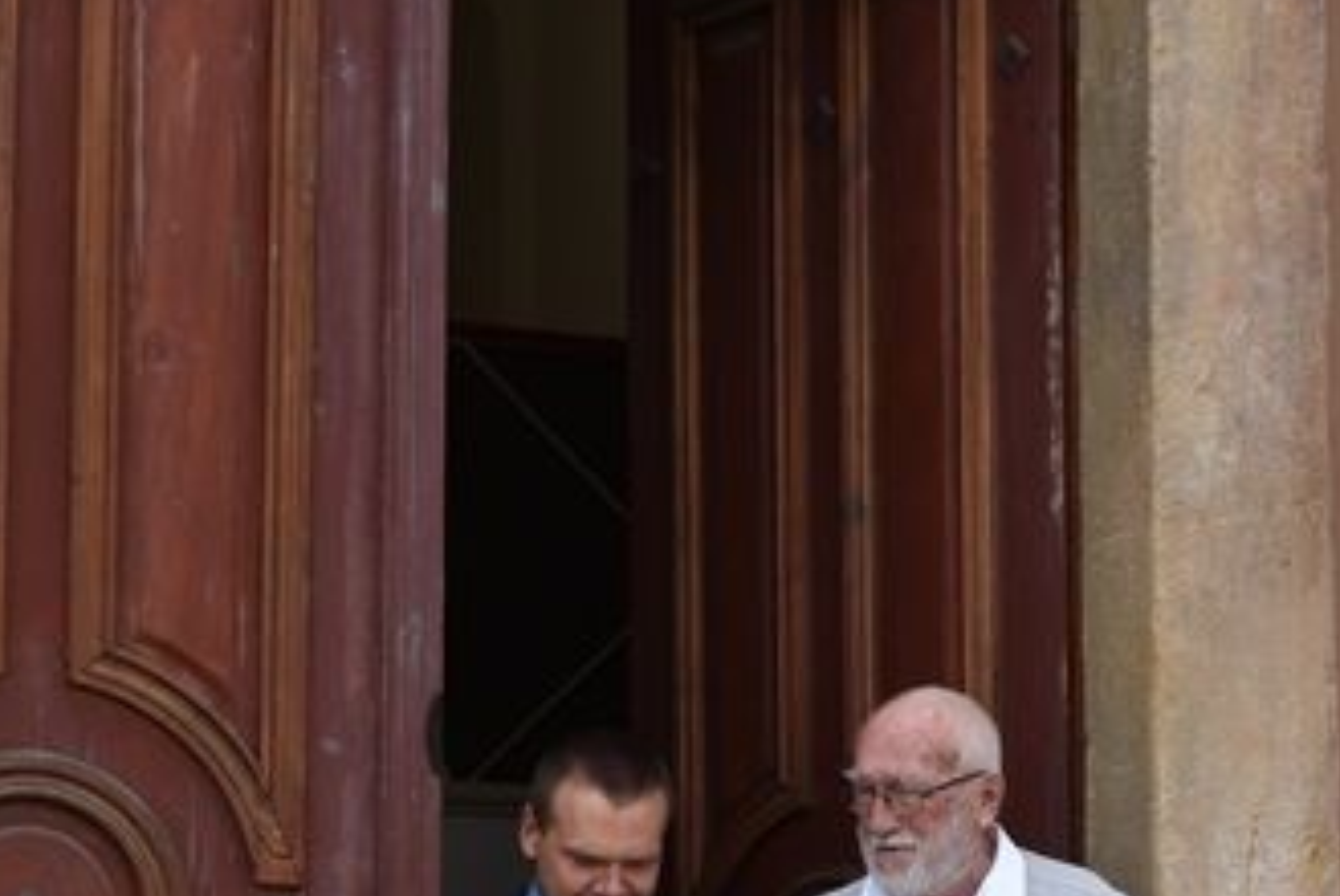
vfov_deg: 11.9
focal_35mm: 112
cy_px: 1146
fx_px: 4172
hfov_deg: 18.2
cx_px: 868
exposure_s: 1/200
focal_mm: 24
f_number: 7.1
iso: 100
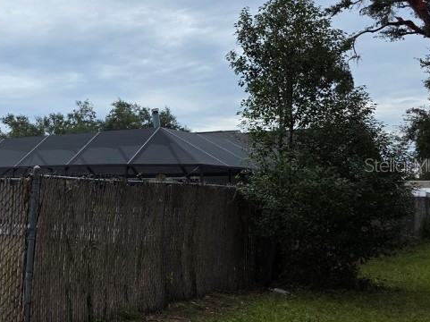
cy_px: 165
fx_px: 608
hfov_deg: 35.0
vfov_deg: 29.6
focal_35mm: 49
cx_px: -9
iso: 80
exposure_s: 1/2180
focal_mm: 6.3
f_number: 1.7
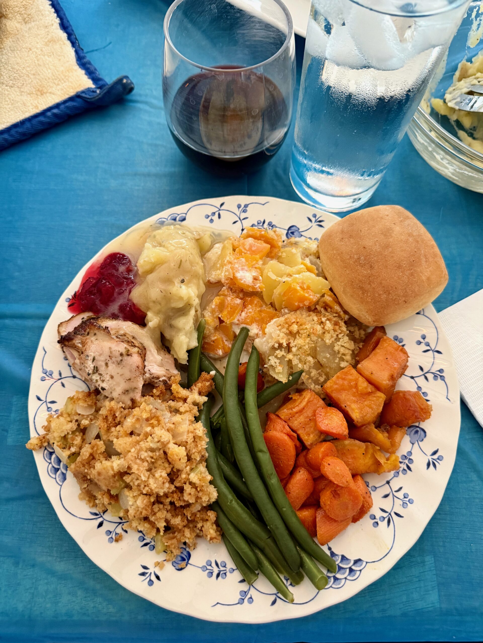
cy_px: 322
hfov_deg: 56.8
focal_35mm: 24
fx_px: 446
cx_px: 242
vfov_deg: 71.6
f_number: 1.78
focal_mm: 6.76
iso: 400
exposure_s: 1/60
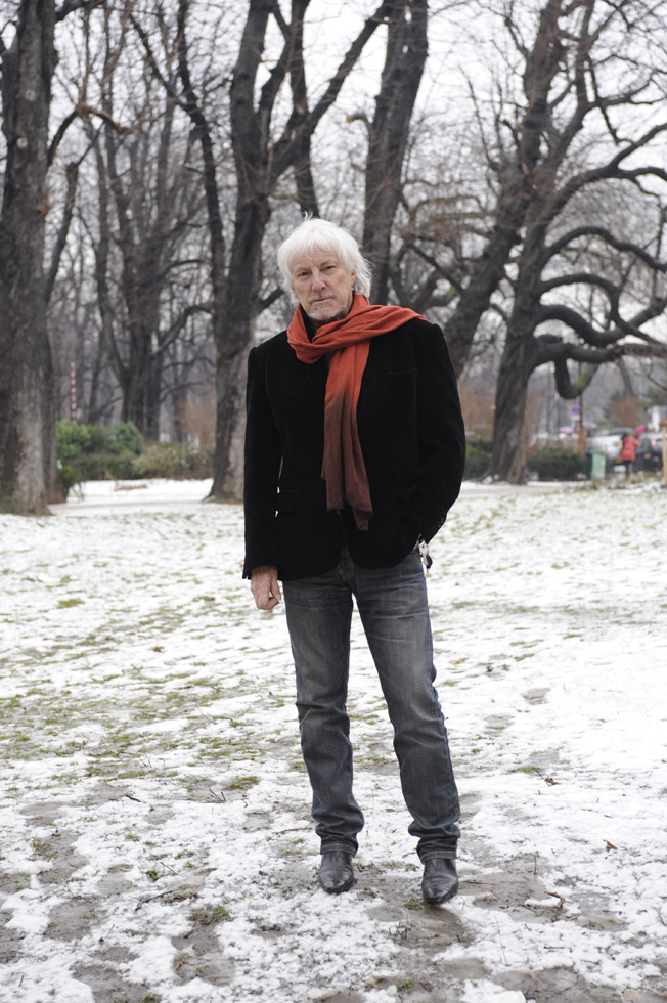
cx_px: 334
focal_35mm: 70
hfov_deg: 19.4
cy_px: 502
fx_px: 1948
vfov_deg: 28.9
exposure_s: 1/60
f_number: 5.6
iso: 400
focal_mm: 70
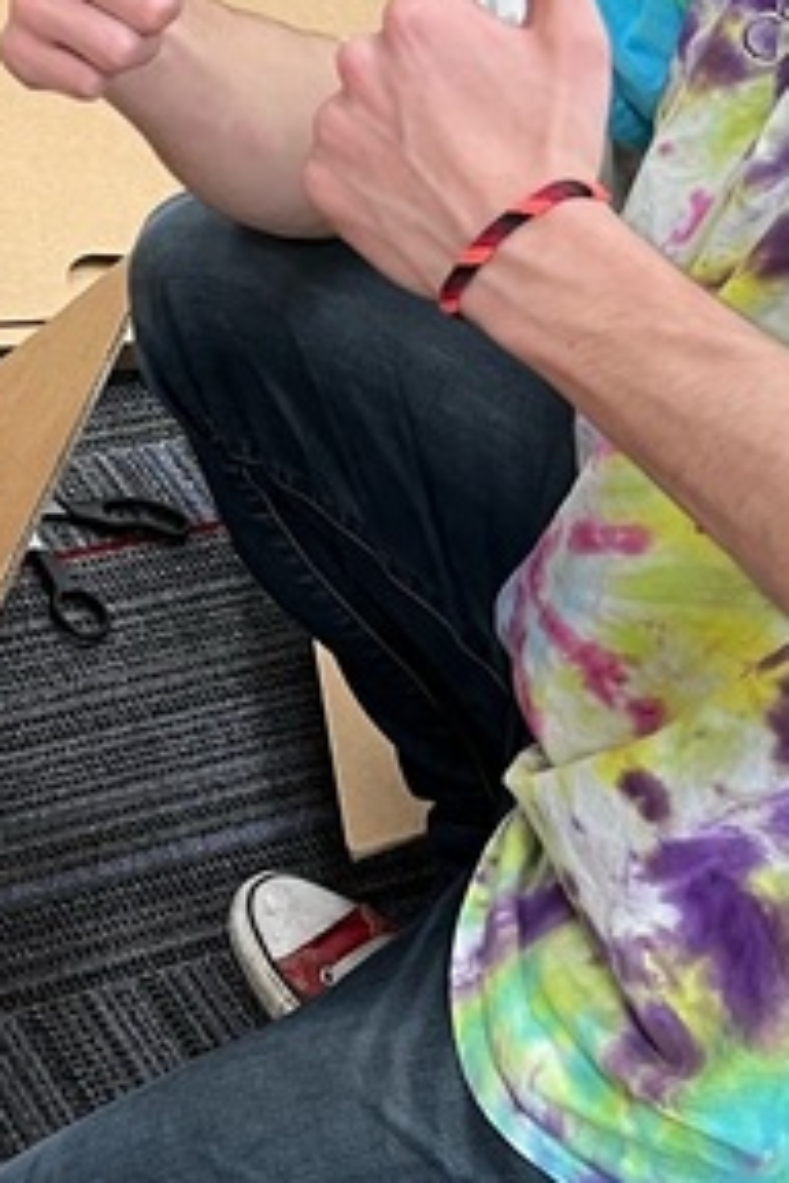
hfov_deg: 13.8
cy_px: 665
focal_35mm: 96
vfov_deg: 21.2
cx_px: -193
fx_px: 3156
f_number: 1.6
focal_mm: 5.1
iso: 100
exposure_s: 1/60
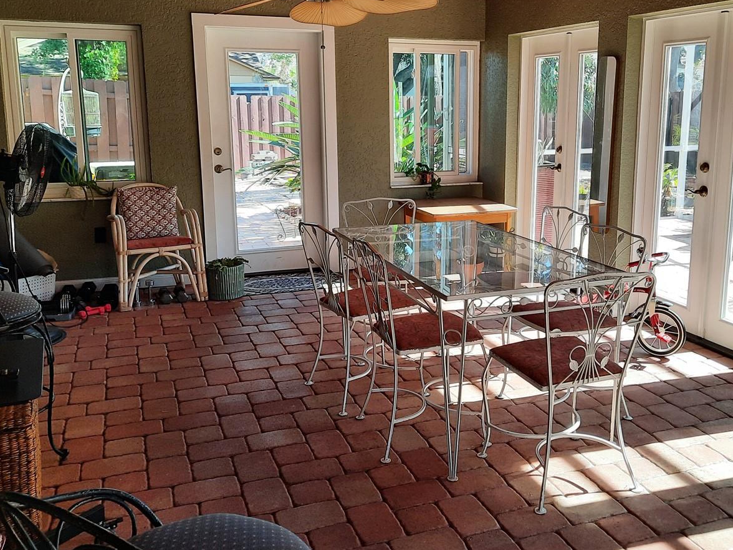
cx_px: 424
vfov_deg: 41.6
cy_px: 217
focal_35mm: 34
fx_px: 720
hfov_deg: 53.7
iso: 40
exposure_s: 1/60
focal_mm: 4.6
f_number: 2
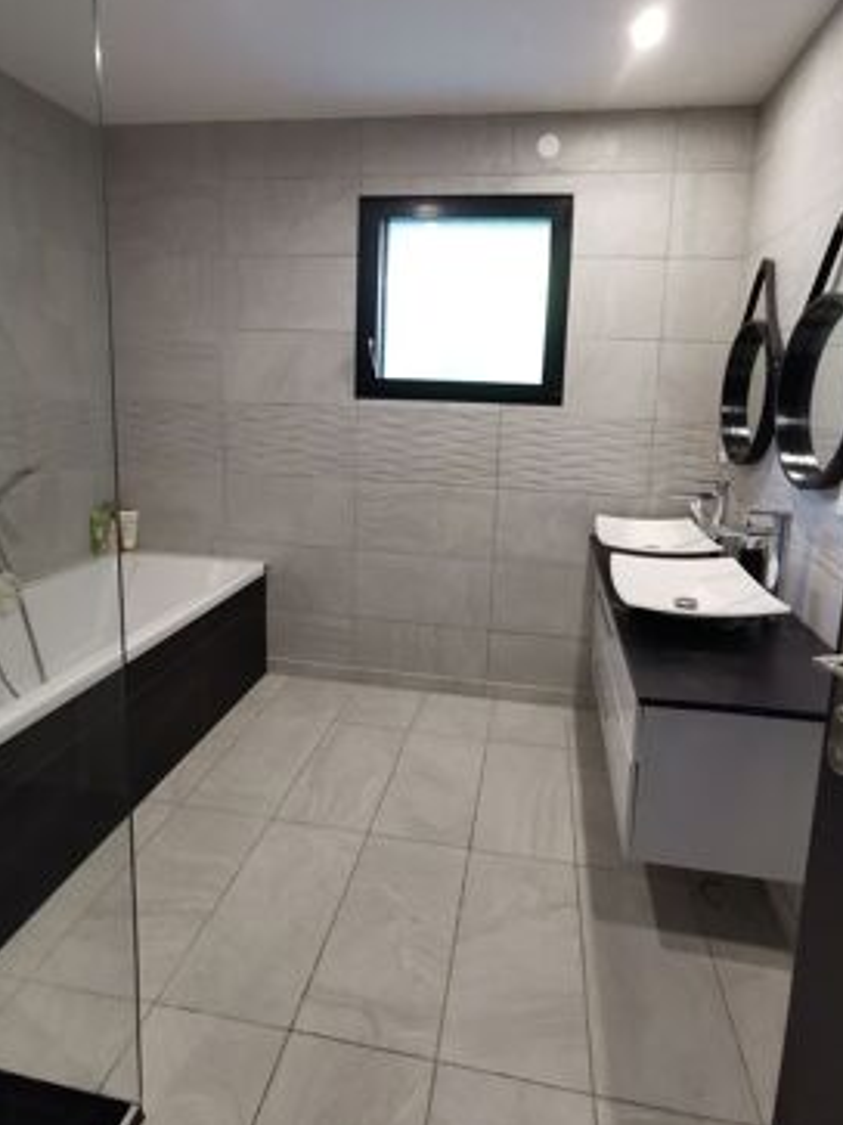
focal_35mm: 20
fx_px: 650
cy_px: 491
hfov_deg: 65.9
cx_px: 437
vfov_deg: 81.4
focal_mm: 2.26
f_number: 2.2
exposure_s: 1/25
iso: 400
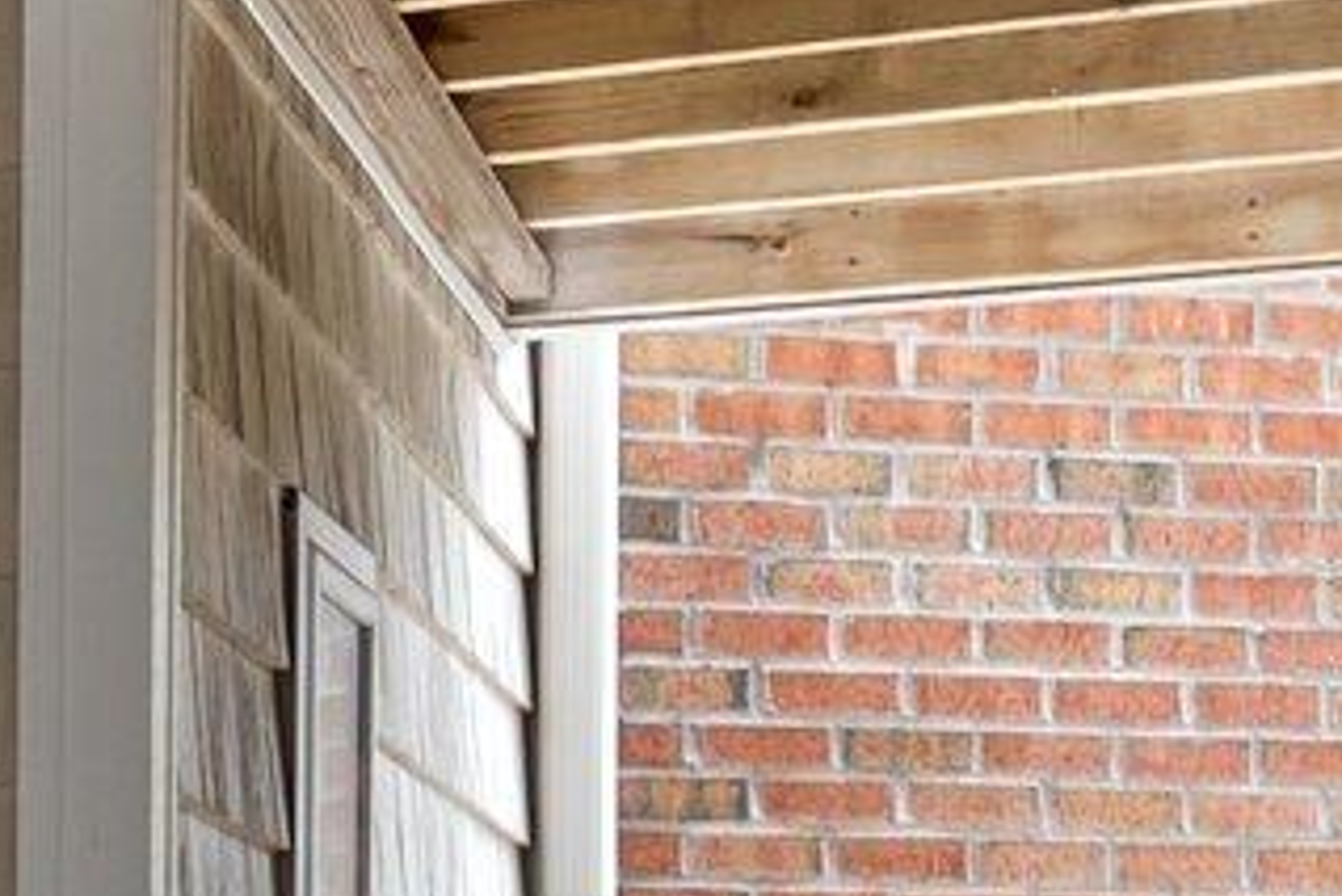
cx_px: -2314
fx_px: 5743
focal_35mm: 154
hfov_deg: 10.5
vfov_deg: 8.7
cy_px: 1373
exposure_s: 1/20
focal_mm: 24
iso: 400
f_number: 4
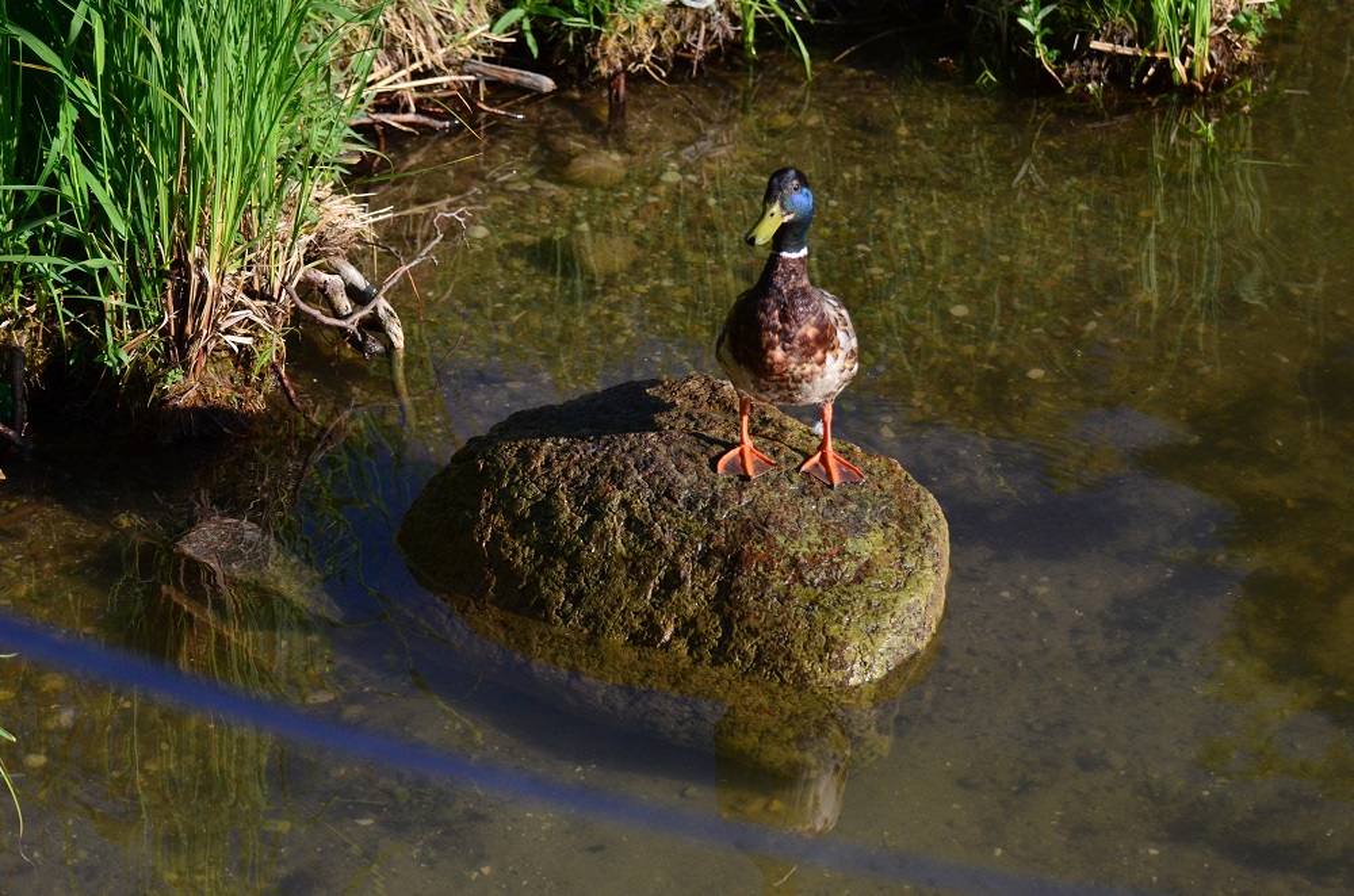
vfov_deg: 13.0
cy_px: 448
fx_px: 3940
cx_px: 677
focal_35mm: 105
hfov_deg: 19.5
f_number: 4.5
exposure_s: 1/8000
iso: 1100
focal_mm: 70
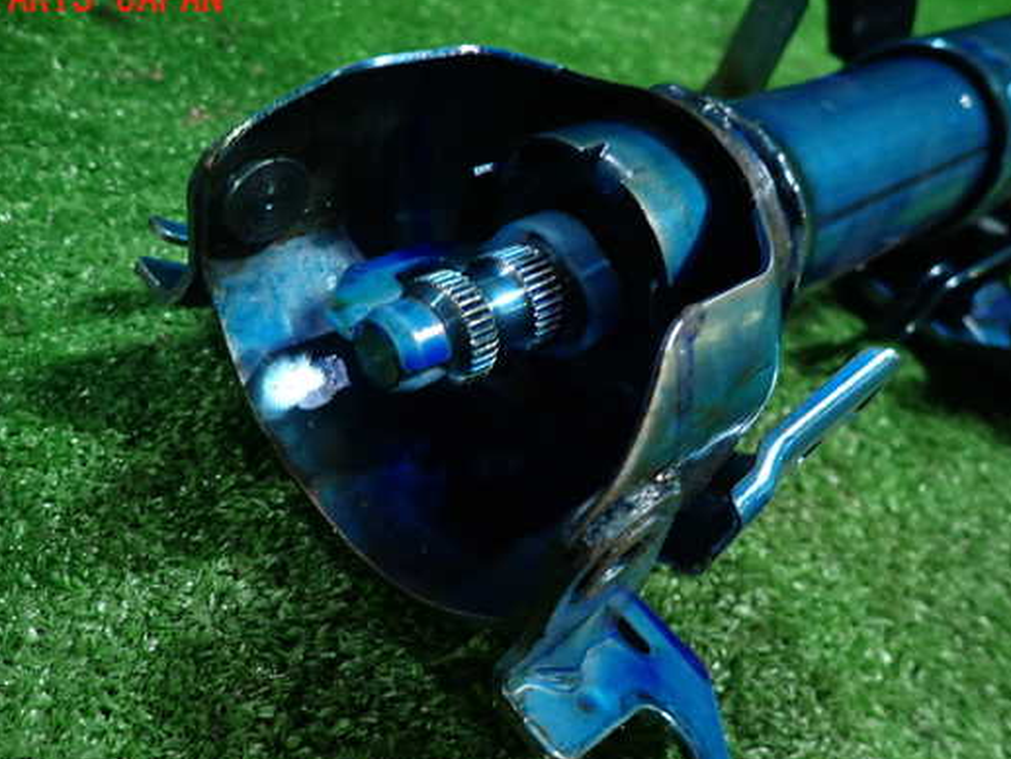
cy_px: 415
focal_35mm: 29
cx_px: 454
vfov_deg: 48.2
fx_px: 847
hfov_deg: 61.5
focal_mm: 4.5
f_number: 2
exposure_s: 1/30
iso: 250
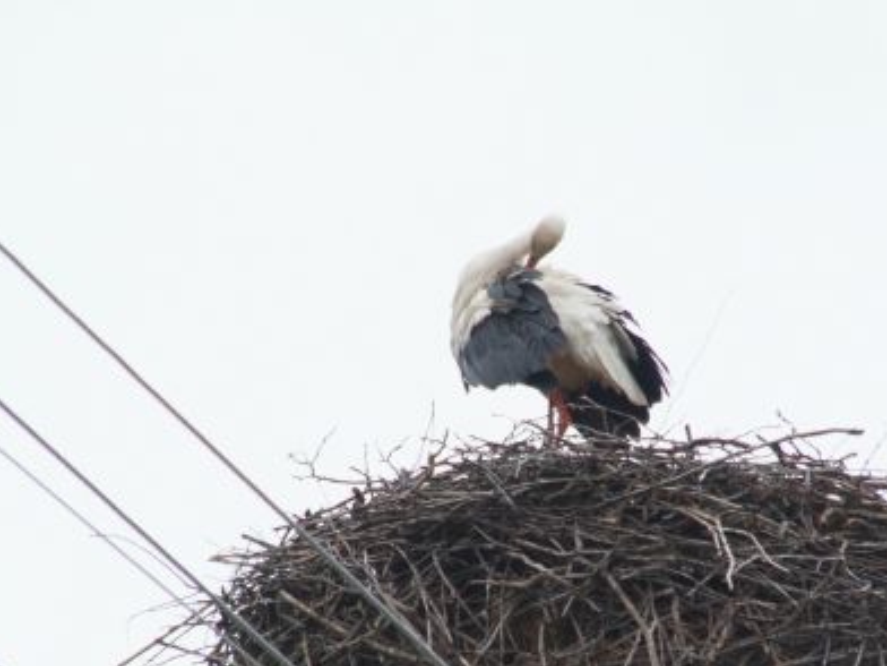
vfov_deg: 2.9
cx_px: 525
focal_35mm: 517
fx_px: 13248
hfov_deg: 3.8
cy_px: 479
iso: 200
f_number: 6
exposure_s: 1/180
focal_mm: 175
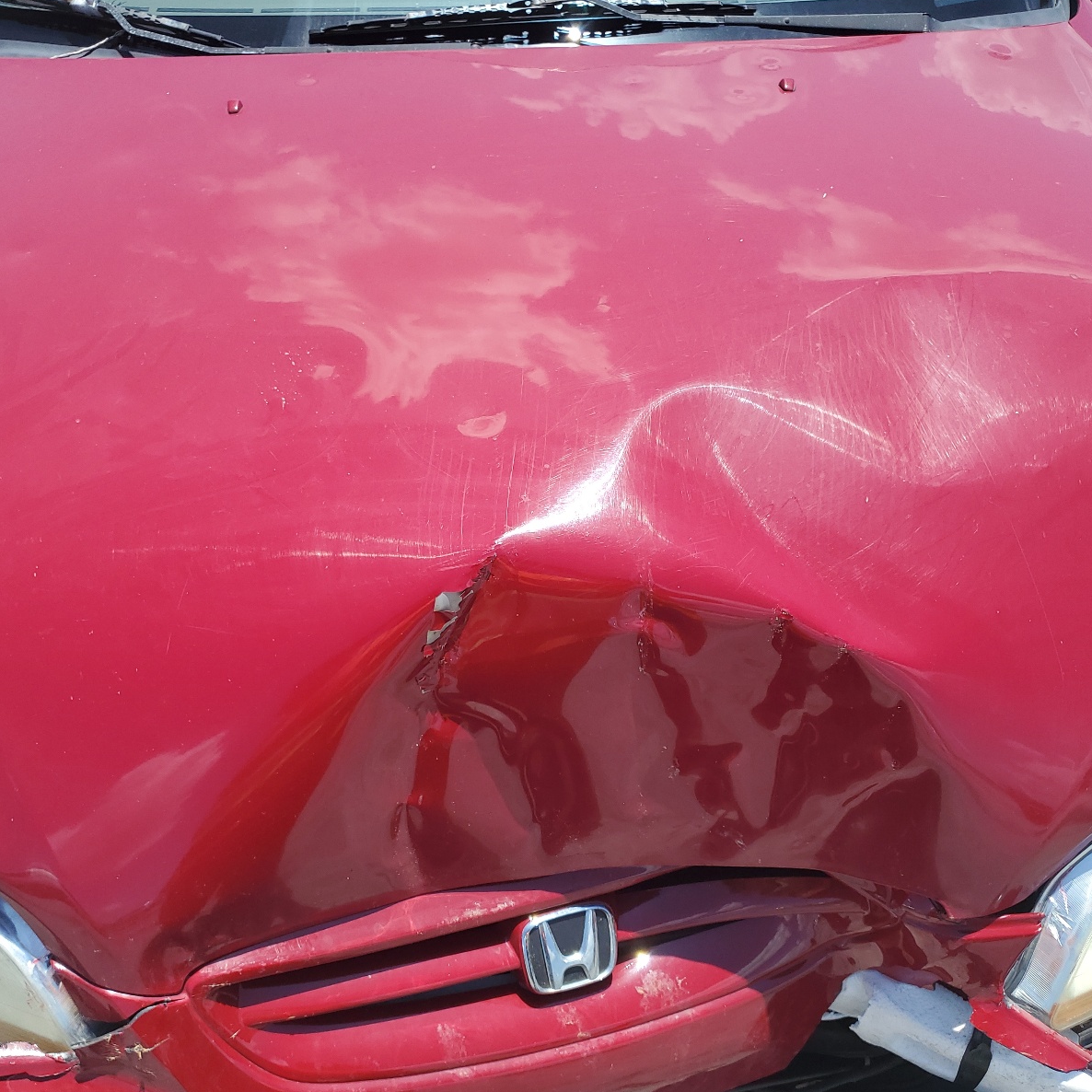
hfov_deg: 52.5
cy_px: 544
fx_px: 1106
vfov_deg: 52.5
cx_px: 500
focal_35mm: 31
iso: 50
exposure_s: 1/2500
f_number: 1.5
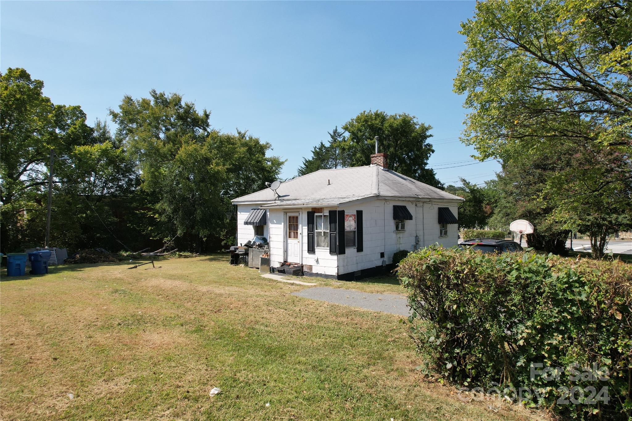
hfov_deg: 78.6
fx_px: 386
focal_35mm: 22
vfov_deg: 57.2
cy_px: 210
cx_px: 316
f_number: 2.8
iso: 100
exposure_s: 1/1500
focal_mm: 8.38
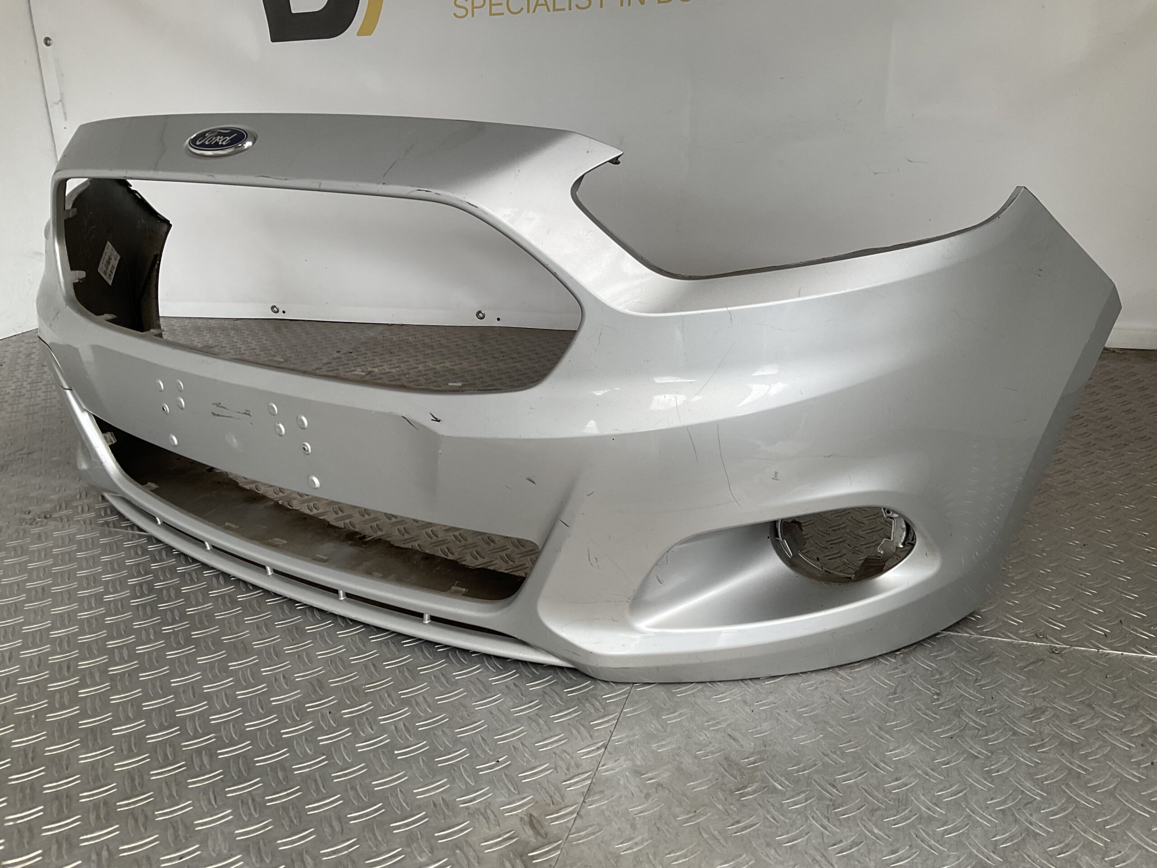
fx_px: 969
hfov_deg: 61.7
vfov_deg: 48.2
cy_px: 434
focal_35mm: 29
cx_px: 578
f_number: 1.8
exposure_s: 1/100
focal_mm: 3
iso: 20
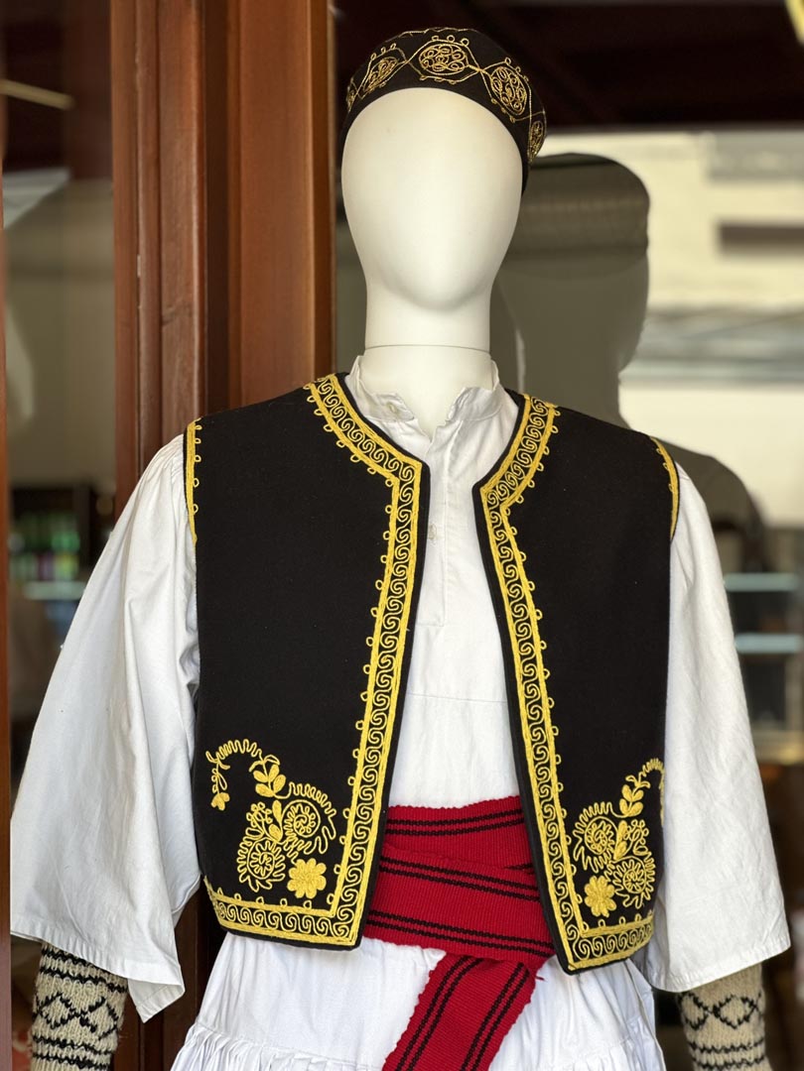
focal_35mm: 77
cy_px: 536
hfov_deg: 19.1
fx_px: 2385
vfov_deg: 25.3
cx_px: 402
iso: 50
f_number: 2.8
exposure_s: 1/121
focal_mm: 9
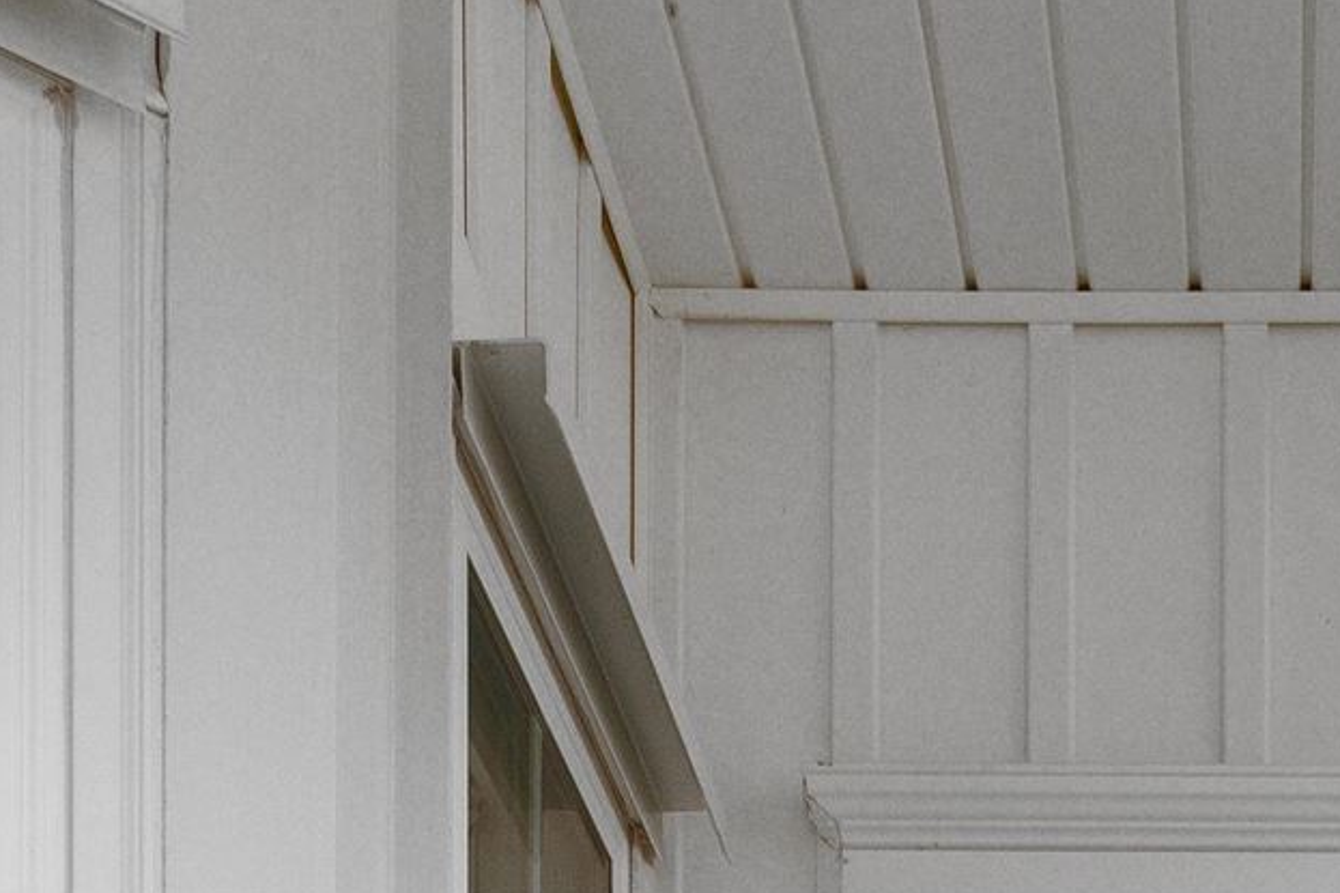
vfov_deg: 13.4
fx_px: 2754
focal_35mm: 74
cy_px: 2160
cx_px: 1230
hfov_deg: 26.4
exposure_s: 1/200
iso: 100
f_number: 7.1
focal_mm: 10
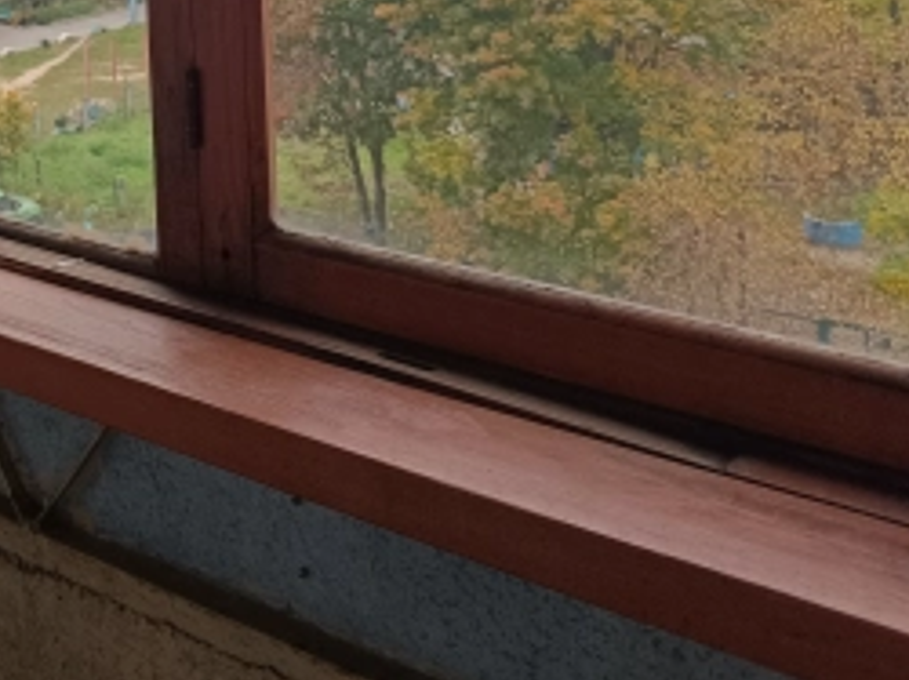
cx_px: -207
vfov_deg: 22.3
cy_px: -164
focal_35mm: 60
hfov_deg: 27.8
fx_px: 1574
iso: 980
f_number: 1.65
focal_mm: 6.14
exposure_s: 1/100
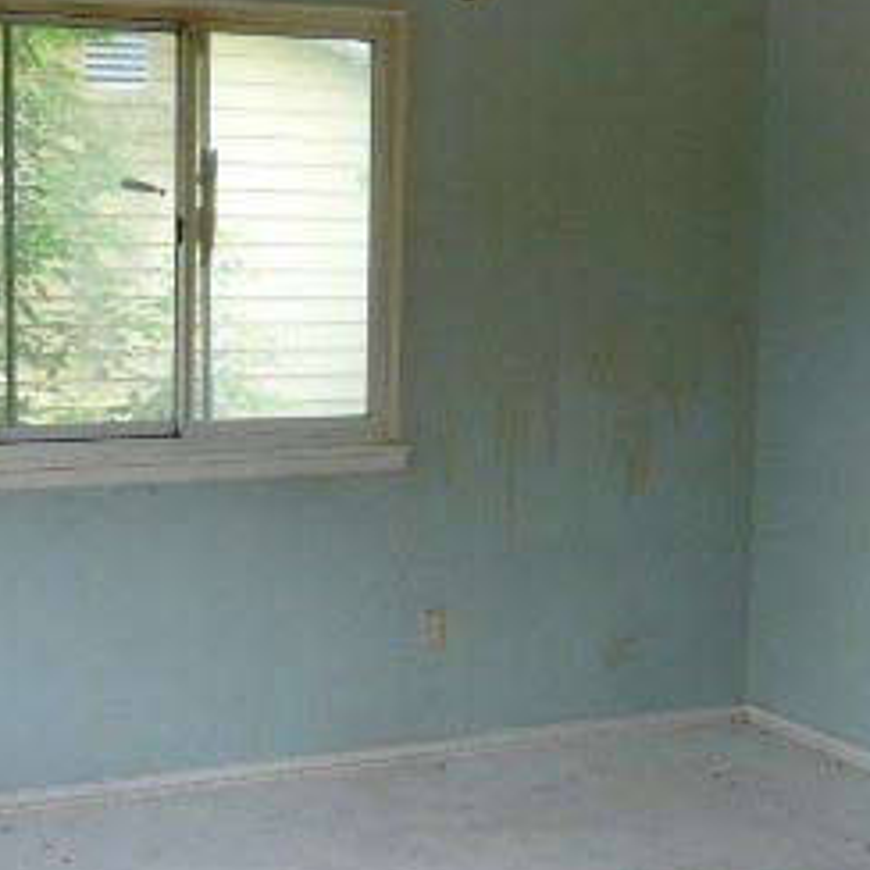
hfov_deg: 26.5
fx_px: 1848
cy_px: 324
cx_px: 389
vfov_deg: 26.4
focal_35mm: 65
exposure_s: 1/50
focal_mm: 4.6
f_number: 2.8
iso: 100
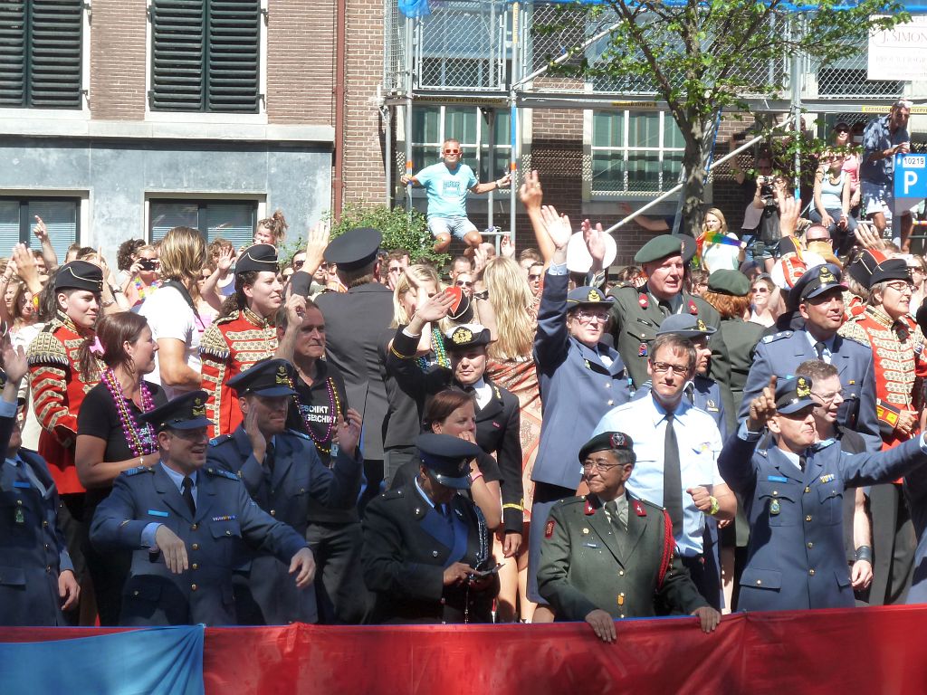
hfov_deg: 14.4
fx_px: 3669
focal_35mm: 137
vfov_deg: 10.8
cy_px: 348
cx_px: 464
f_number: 4.5
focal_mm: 22.5
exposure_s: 1/200
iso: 125
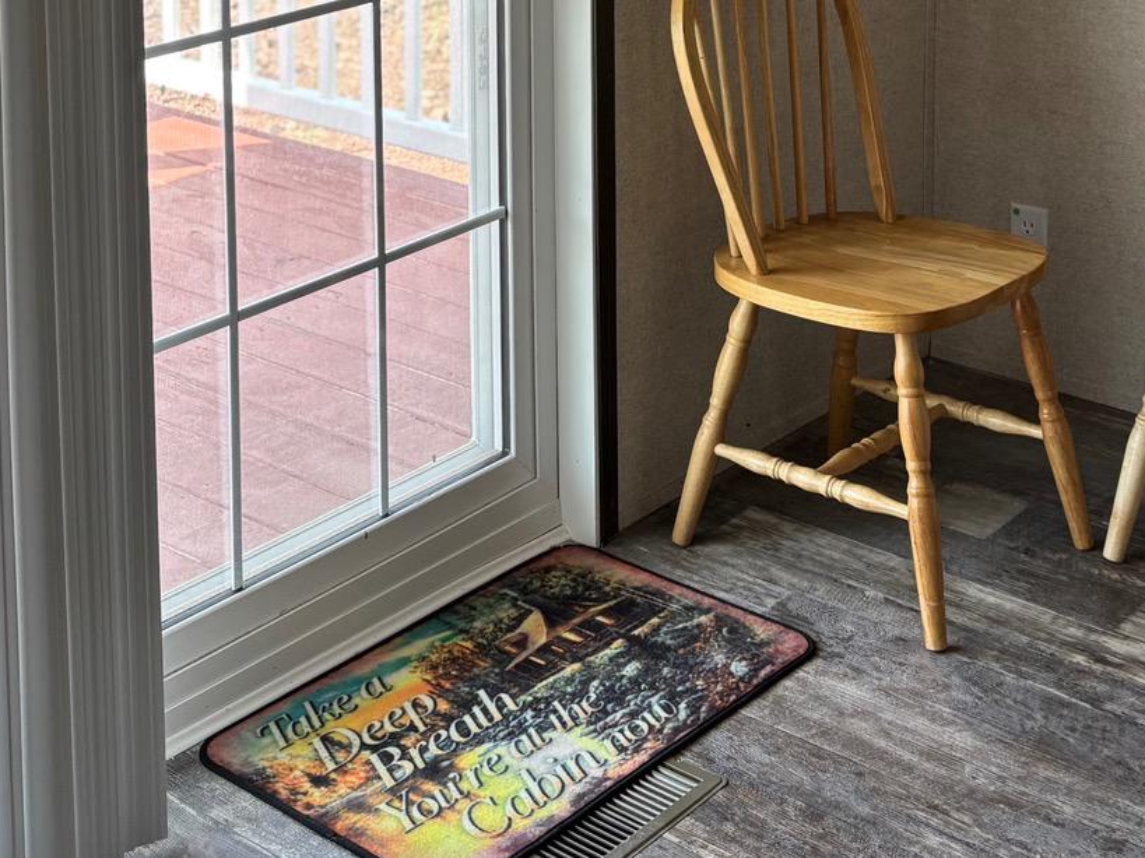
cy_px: -201
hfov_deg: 29.7
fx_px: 2150
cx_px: 404
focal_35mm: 65
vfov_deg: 20.9
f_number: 1.6
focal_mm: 5.96
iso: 50
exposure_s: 1/121
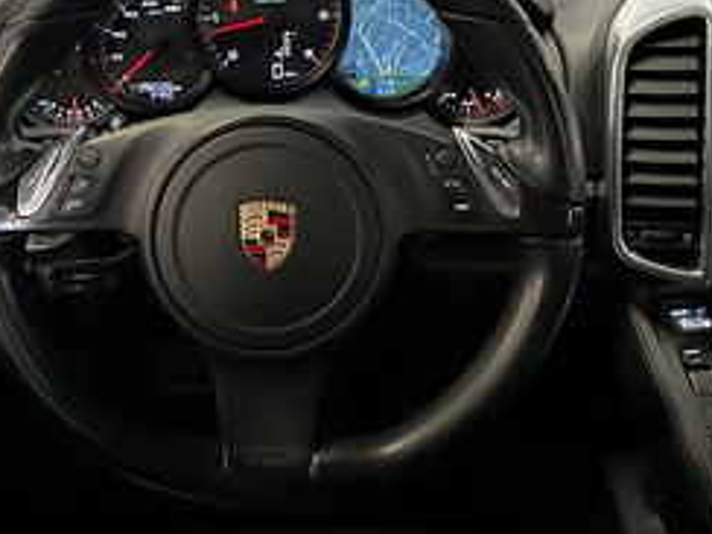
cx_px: 277
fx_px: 1316
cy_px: 175
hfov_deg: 30.2
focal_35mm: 64
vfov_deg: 22.8
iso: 1000
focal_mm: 6.86
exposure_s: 1/50
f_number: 1.8
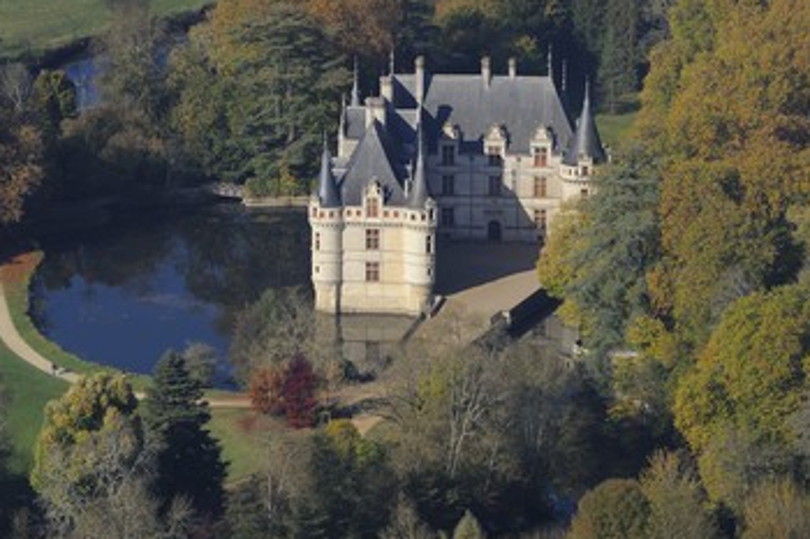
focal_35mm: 240
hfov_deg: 8.6
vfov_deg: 5.7
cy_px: 278
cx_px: 329
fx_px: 5397
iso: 400
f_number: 10
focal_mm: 200
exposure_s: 1/1000
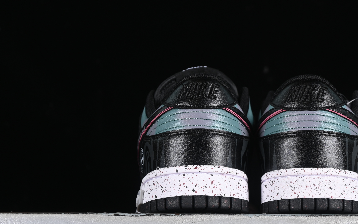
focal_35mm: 119
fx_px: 1161
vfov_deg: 11.0
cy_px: 100
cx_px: 255
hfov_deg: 17.5
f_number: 6.3
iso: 160
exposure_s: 1/60
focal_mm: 50
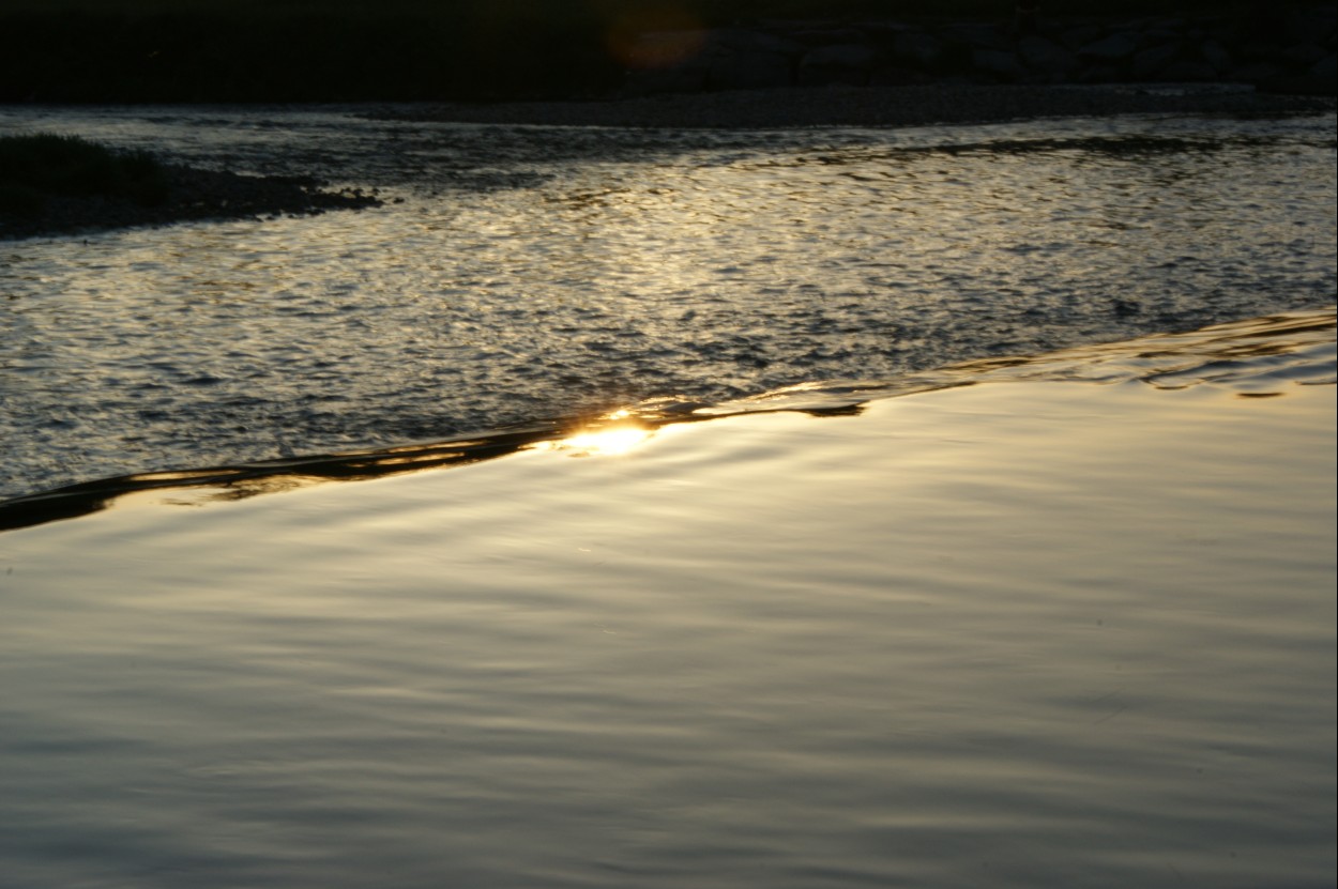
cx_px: 669
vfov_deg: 13.0
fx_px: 3899
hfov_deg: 19.5
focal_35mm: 105
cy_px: 444
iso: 100
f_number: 36
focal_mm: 70
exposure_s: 1/25
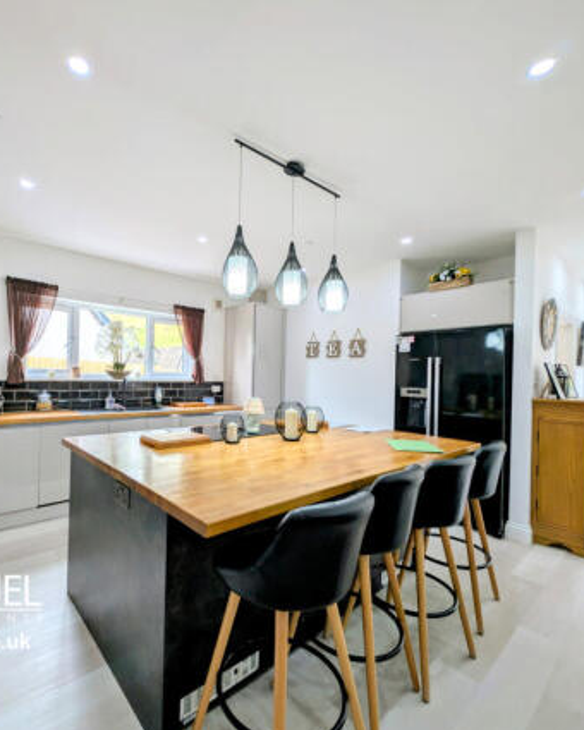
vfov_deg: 93.1
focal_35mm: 16
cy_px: 374
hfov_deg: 79.2
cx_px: 227
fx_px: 346
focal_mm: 2.23
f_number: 1.95
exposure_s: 1/83.3
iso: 46
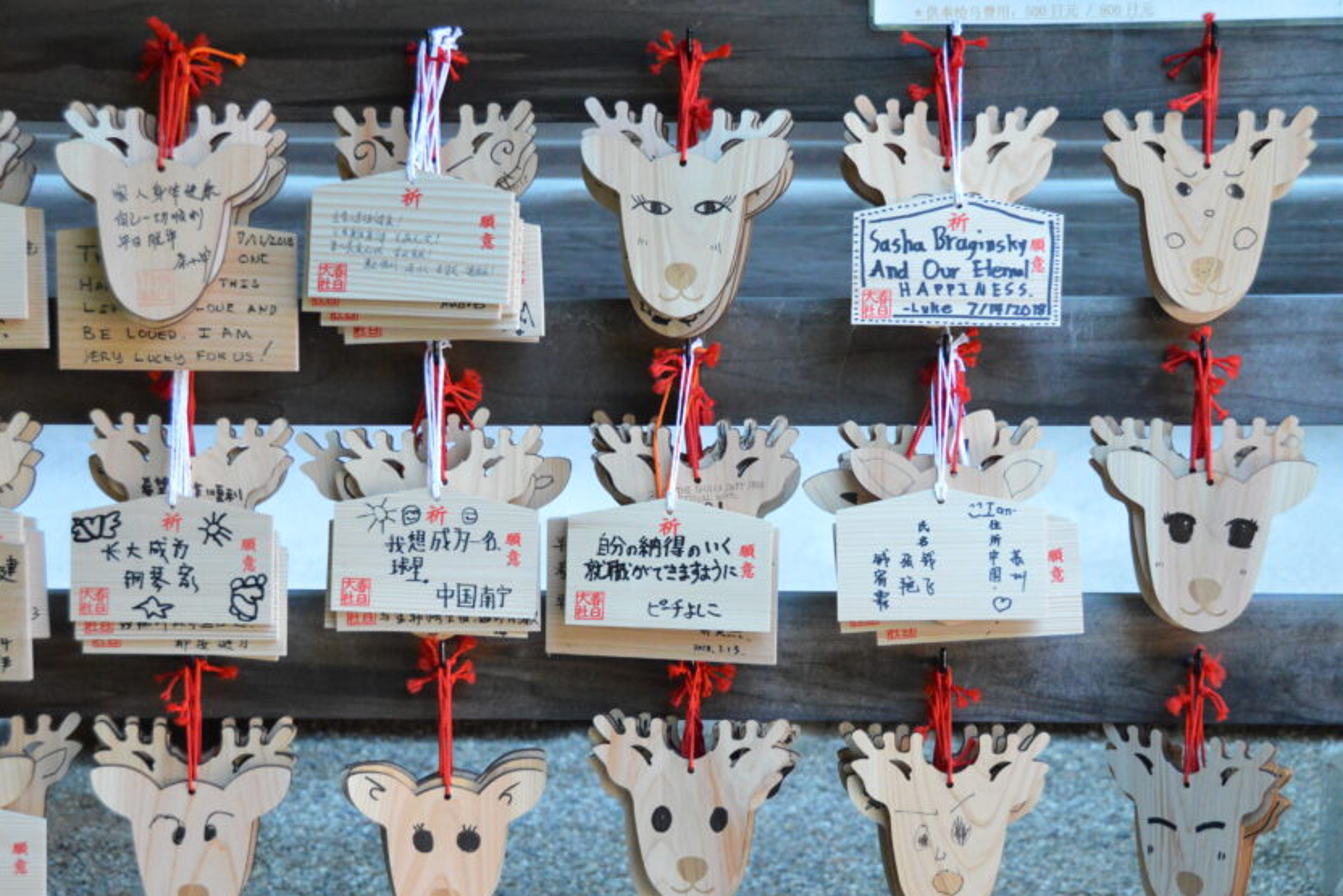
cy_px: 485
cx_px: 715
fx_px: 2201
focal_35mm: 59
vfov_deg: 23.0
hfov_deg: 33.9
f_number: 5
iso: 3200
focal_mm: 32
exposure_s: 1/400
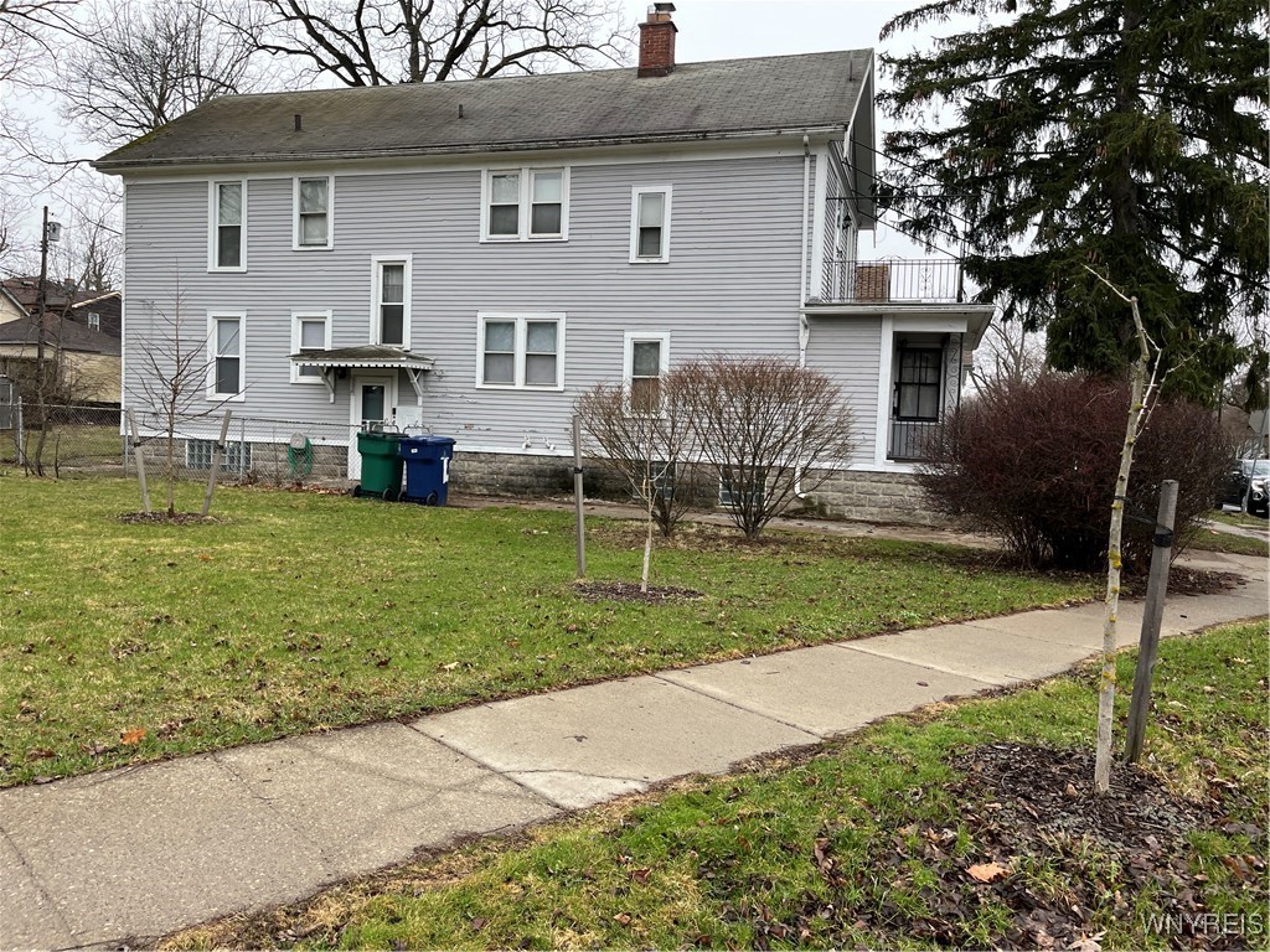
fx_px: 954
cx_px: 635
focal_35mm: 26
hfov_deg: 67.3
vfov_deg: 53.1
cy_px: 476
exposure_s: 1/469
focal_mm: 5.1
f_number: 1.6
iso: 50
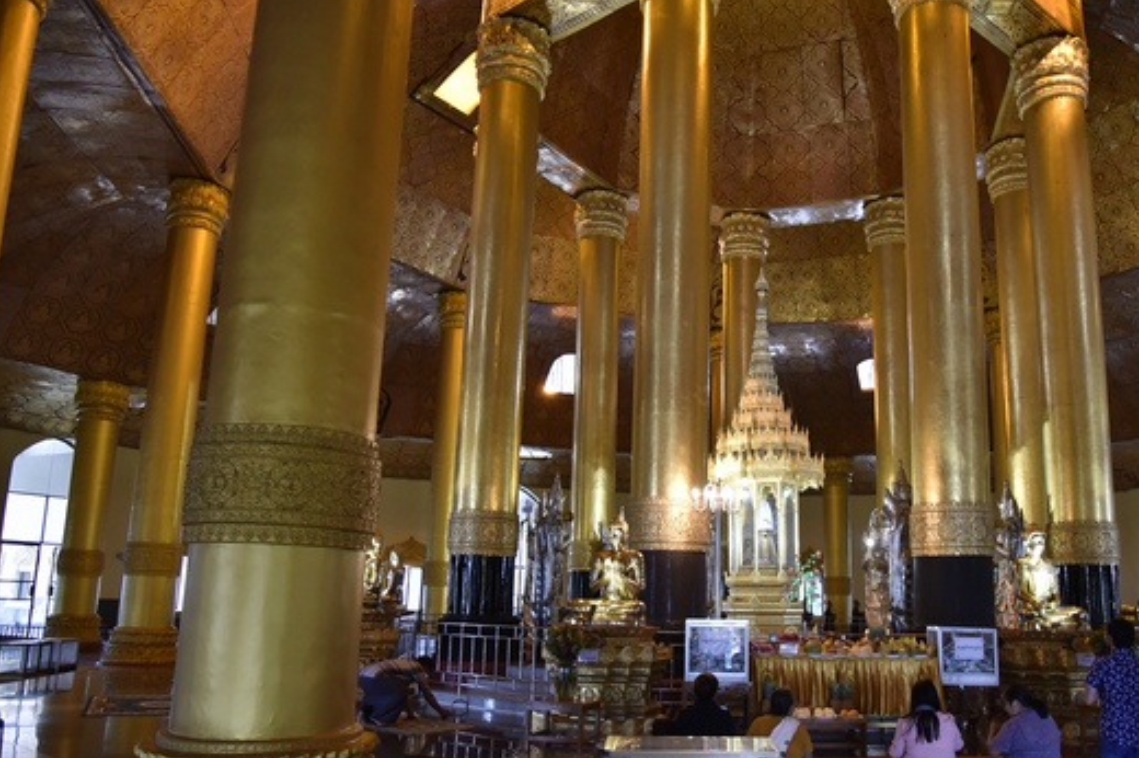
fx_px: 949
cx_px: 697
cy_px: 406
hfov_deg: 61.3
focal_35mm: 30
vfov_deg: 43.5
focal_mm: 24
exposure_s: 1/20
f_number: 4
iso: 1000
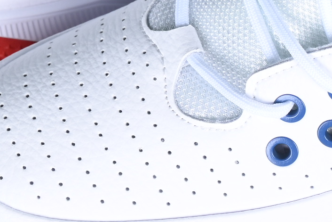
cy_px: -72
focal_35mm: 284
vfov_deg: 4.8
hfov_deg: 7.2
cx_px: 282
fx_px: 2619
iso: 160
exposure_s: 1/80
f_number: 6.3
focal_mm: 48
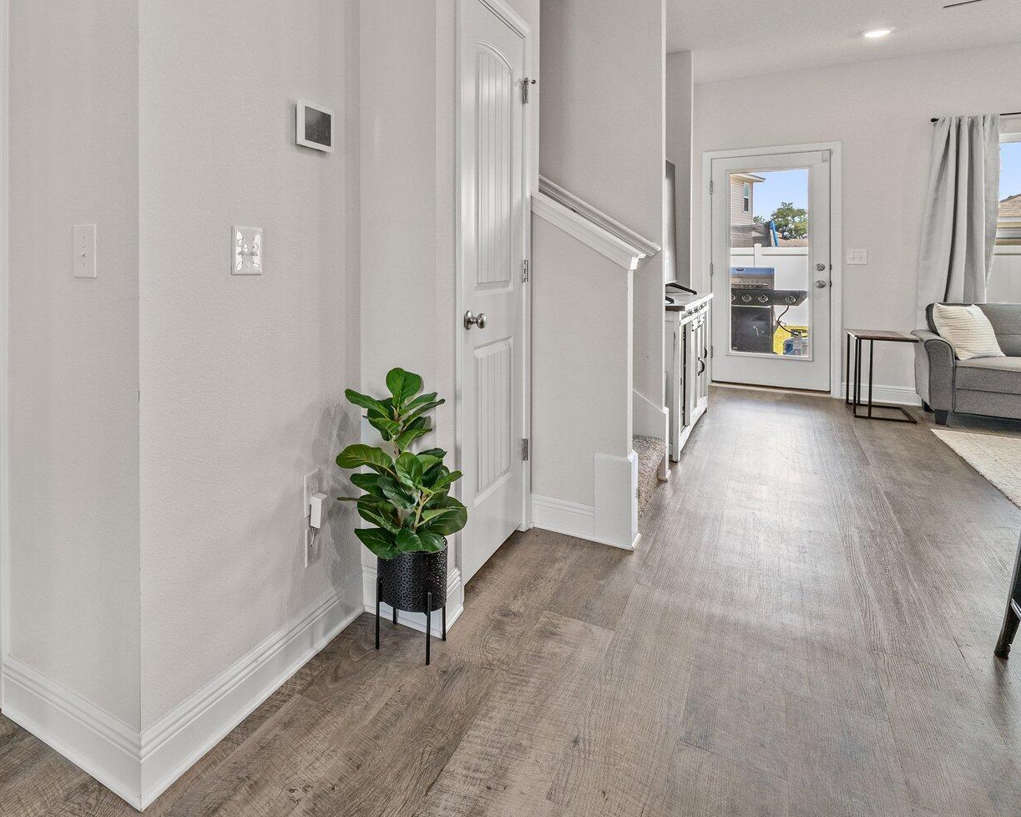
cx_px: 239
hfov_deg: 69.4
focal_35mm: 22
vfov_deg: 61.2
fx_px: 665
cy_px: 254
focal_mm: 14
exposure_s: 1/8
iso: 400
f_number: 8
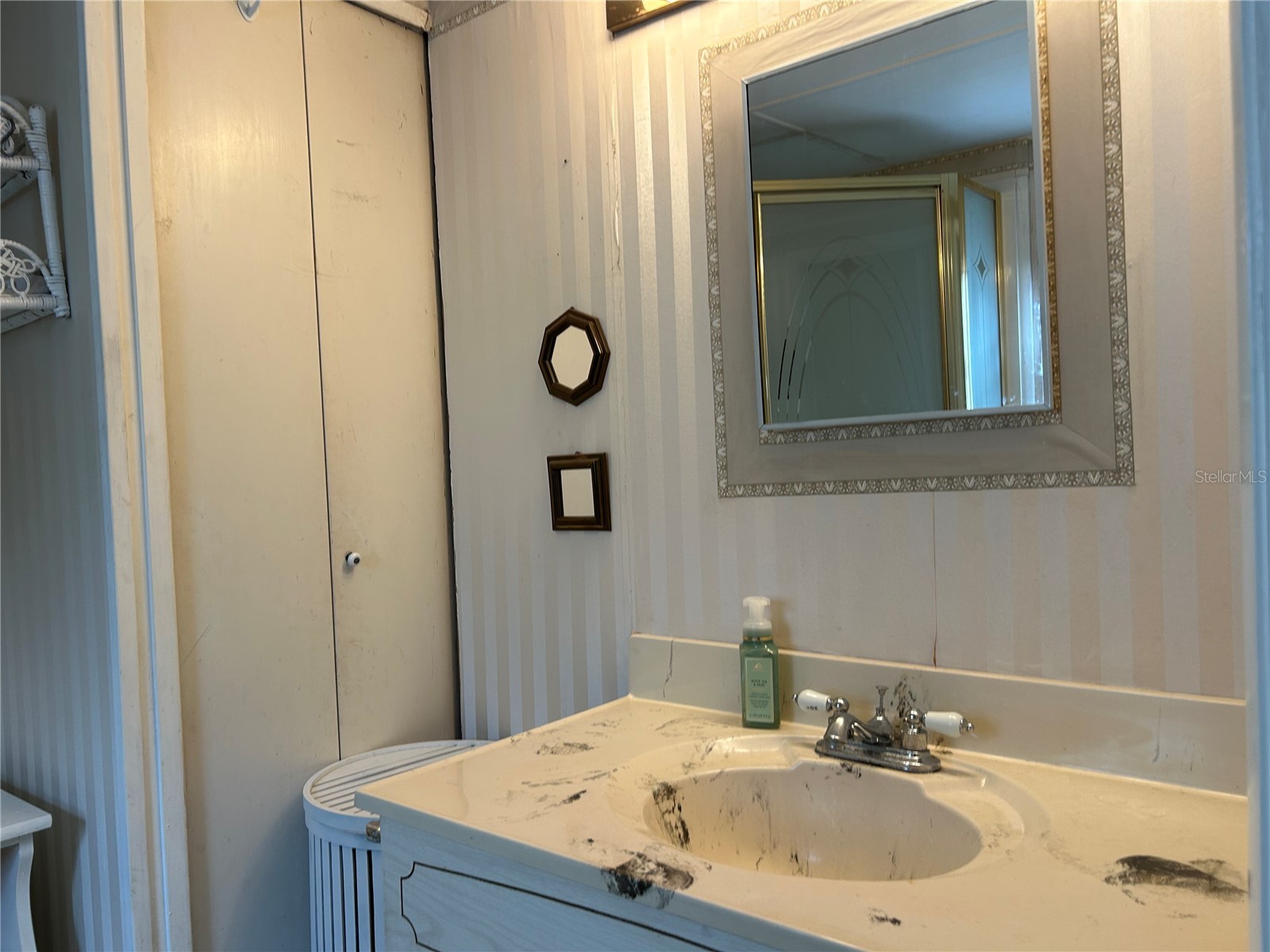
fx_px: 954
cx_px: 635
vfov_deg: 53.1
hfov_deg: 67.3
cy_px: 476
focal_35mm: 26
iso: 64
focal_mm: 5.7
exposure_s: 1/60
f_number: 1.5
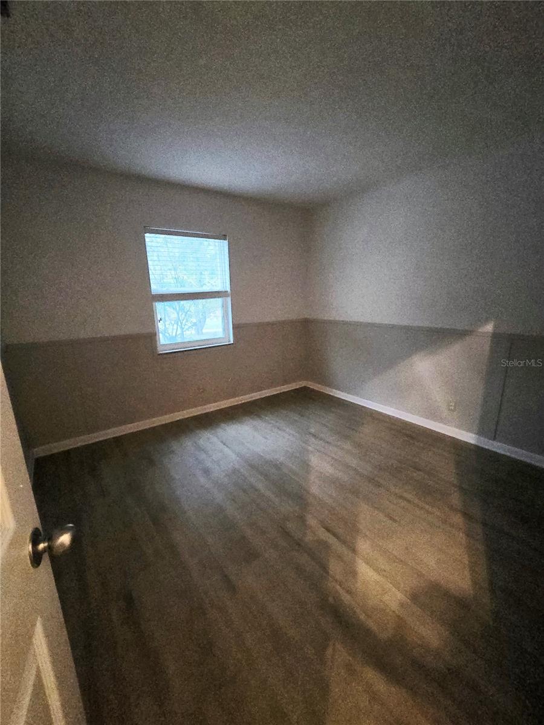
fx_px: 272
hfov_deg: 89.9
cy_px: 362
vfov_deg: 106.2
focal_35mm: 13
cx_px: 272
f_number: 2.2
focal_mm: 2.2
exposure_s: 1/24
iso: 1250
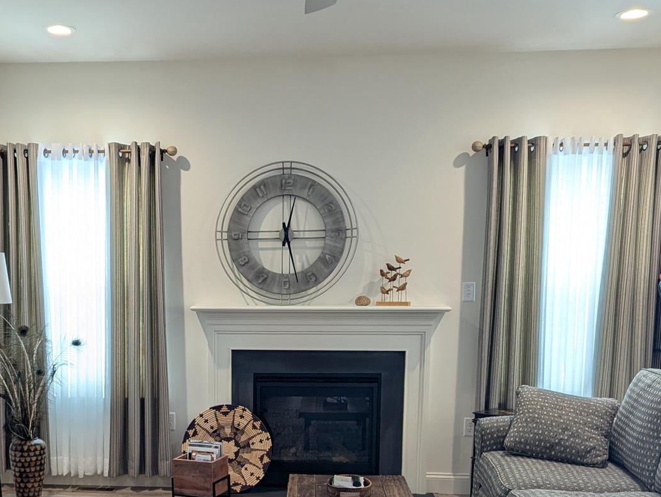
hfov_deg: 40.0
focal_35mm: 47
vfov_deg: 30.1
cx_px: 233
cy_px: 408
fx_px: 899
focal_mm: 6.81
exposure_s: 1/40
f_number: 1.85
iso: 51
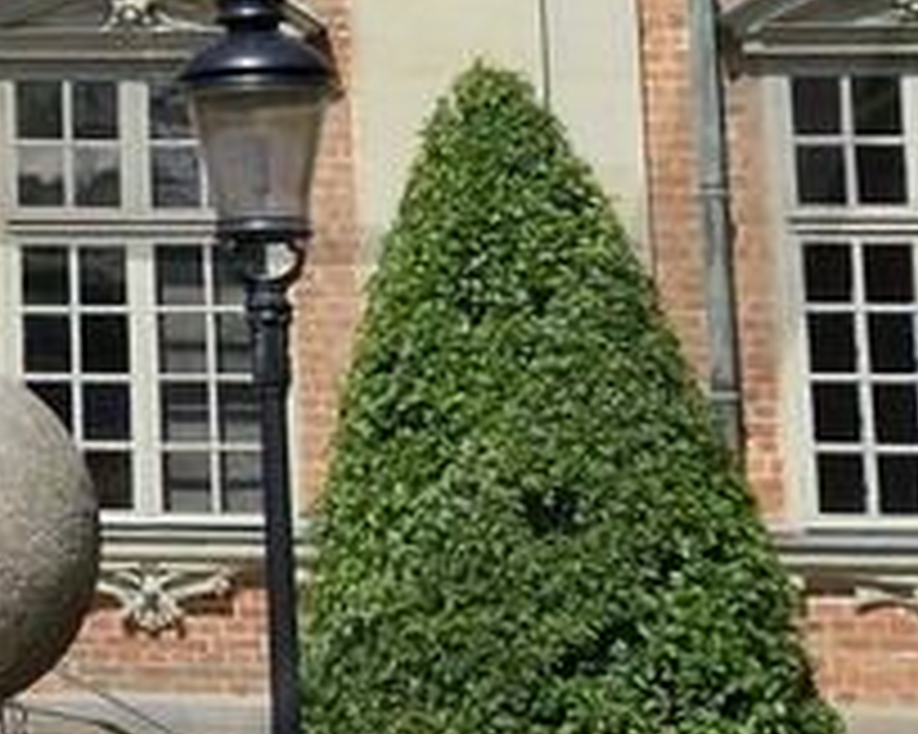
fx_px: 4807
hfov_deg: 10.1
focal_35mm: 177
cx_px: -909
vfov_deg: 8.5
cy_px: -471
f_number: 9
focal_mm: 24
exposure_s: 1/250
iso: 100
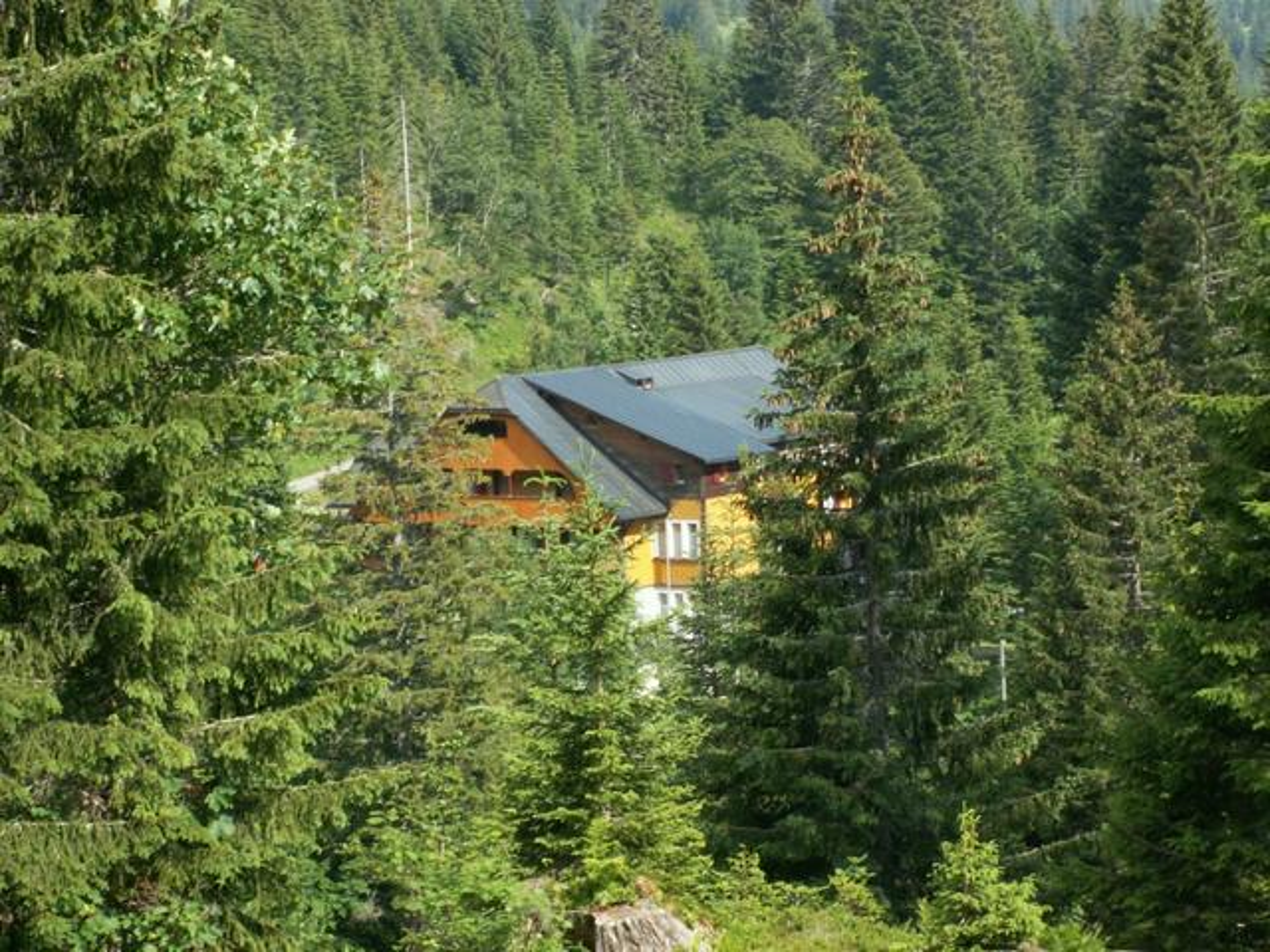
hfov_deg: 17.3
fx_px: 4182
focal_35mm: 114
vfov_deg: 13.0
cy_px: 476
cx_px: 635
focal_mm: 18.59
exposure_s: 1/100
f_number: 6.3
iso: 50
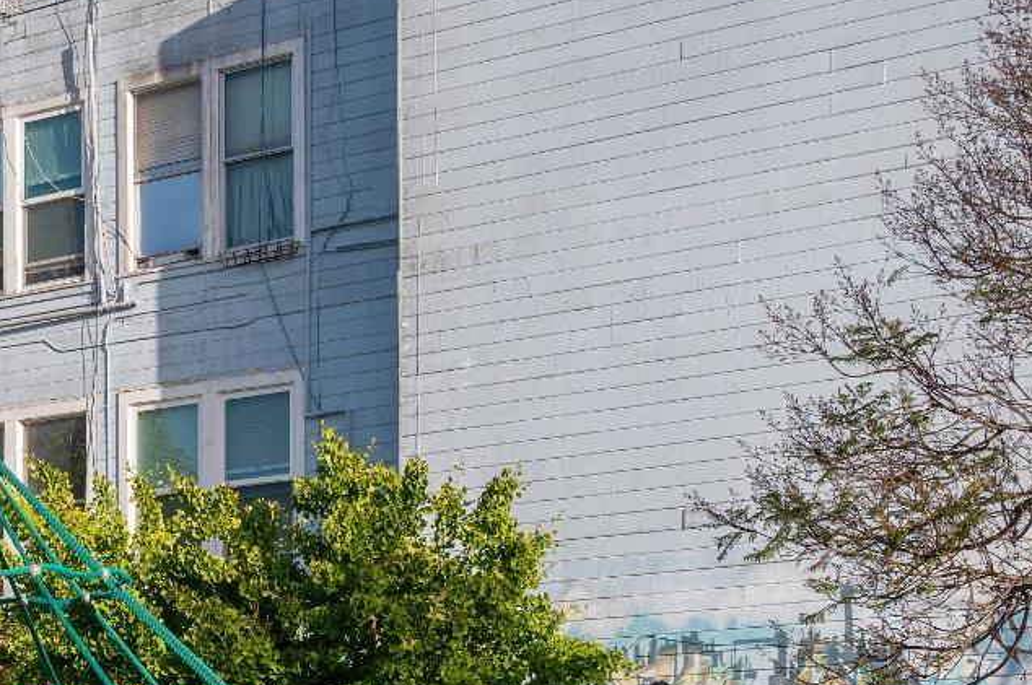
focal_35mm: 97
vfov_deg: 13.9
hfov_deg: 20.2
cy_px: 632
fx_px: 2777
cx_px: -57
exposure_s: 1/500
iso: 400
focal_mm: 41
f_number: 9
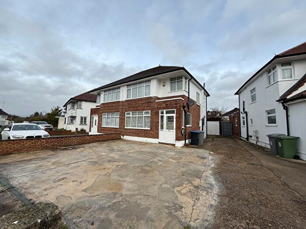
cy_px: 114
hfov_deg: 102.1
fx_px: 124
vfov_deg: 85.7
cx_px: 153
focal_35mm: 14
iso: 50
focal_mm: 2.22
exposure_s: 1/742
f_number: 2.2
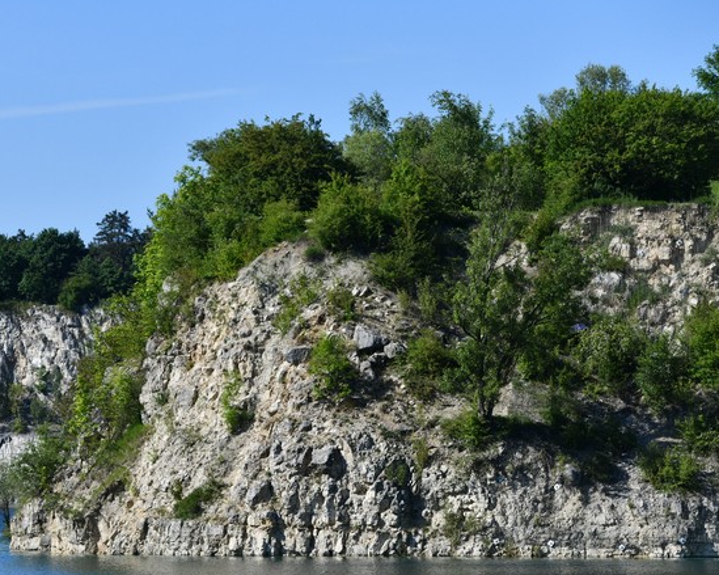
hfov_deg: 9.4
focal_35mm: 205
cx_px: 245
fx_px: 4362
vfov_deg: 7.5
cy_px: 333
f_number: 5.6
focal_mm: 150
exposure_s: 1/3200
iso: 320
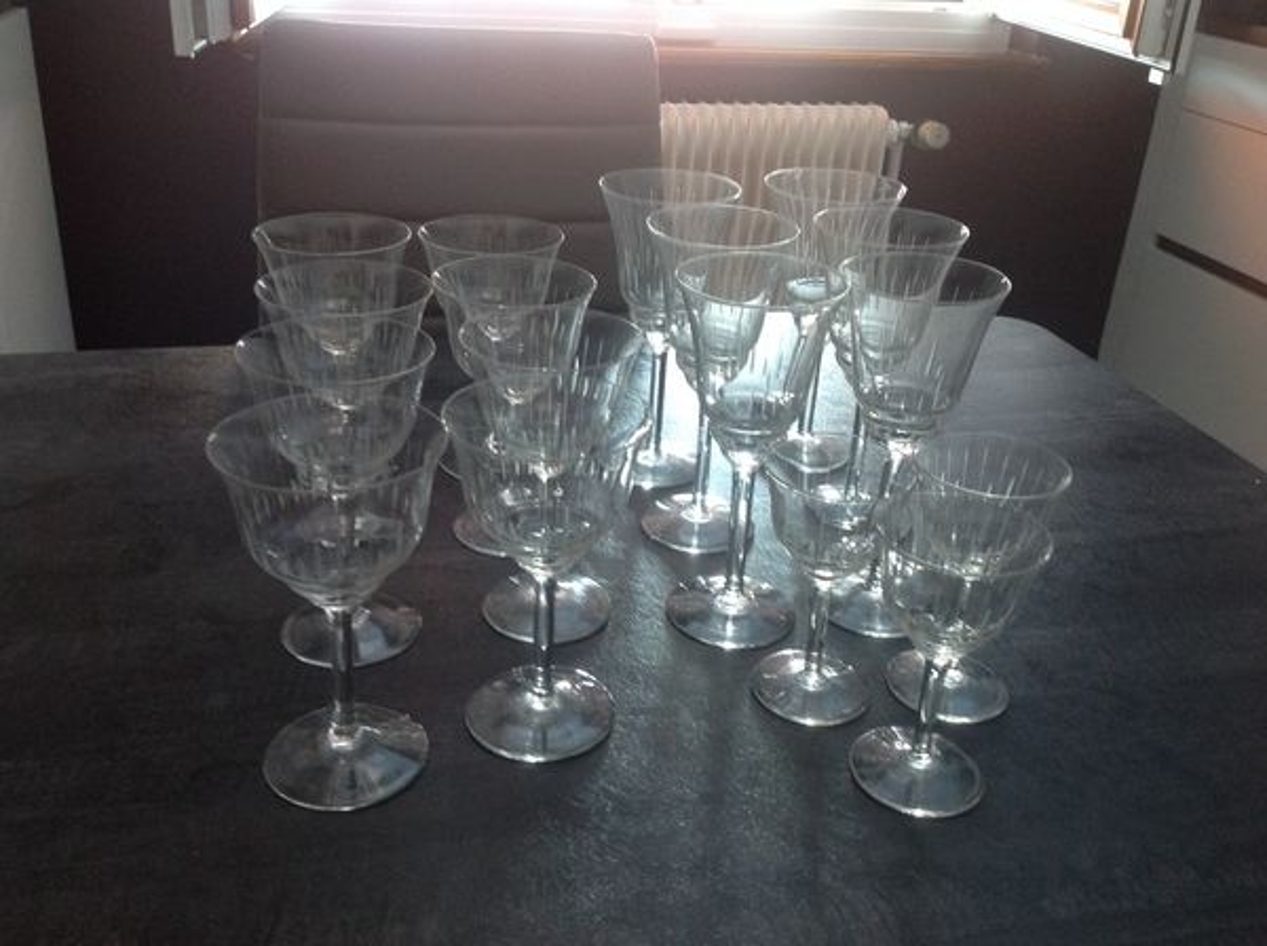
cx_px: 634
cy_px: 473
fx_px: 1279
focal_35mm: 35
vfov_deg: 40.6
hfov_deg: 52.7
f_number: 2.4
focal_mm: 4.28
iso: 160
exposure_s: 1/15
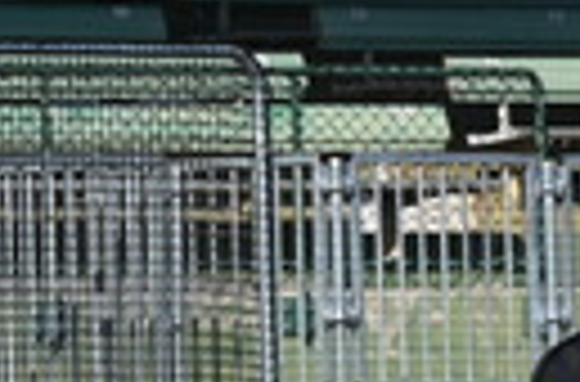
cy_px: 416
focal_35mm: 916
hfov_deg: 2.2
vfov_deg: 1.5
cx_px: 2167
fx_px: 14704
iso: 100
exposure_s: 1/400
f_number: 7.1
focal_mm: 115
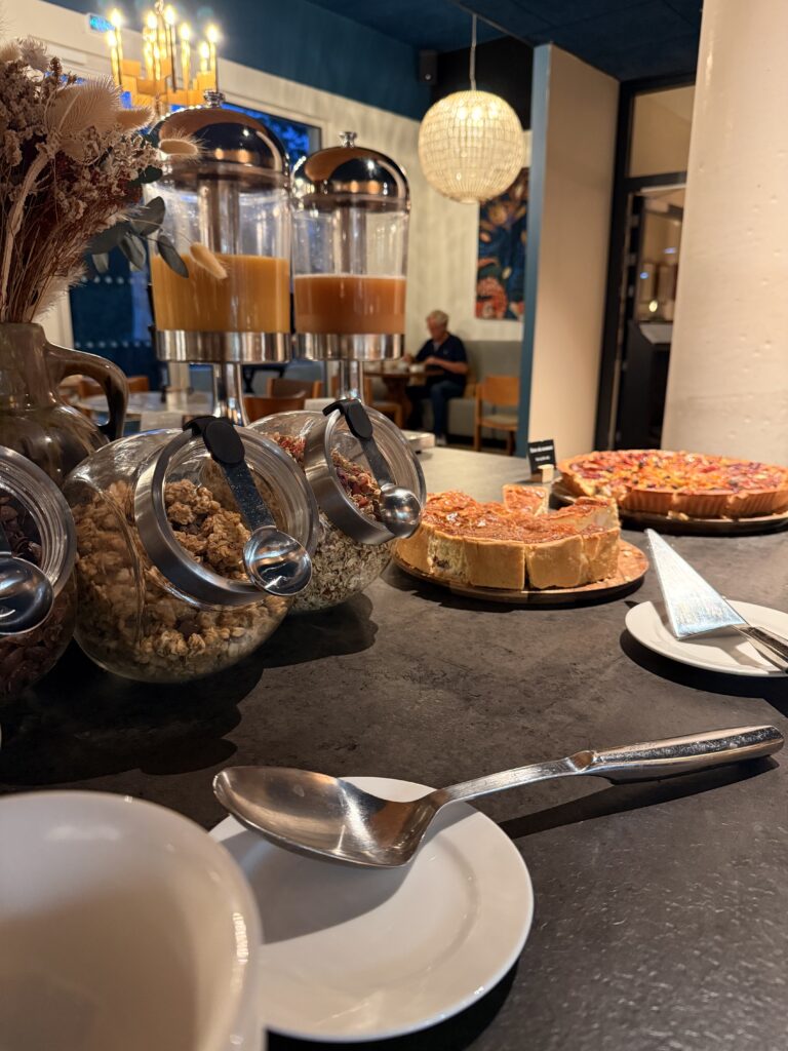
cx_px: 394
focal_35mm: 24
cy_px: 526
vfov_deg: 71.6
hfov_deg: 56.8
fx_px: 728
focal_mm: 6.76
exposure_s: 1/50
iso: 500
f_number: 1.78
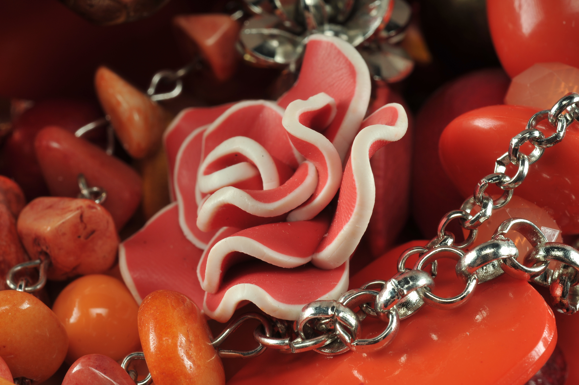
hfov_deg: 22.6
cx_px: 290
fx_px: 1446
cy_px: 192
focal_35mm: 90
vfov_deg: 15.2
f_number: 20
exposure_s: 1/250
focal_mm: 60
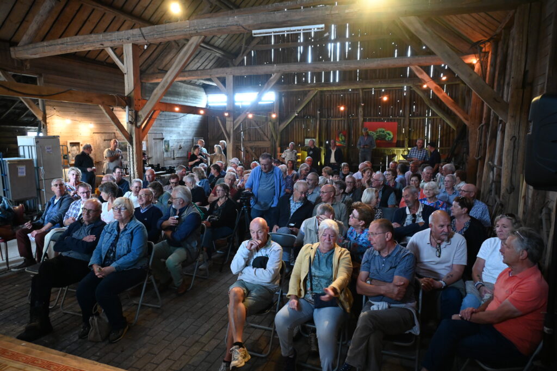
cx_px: 278
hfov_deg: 73.8
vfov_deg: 53.1
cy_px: 186
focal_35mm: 24
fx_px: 371
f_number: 4
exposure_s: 1/60
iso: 5000
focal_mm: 24
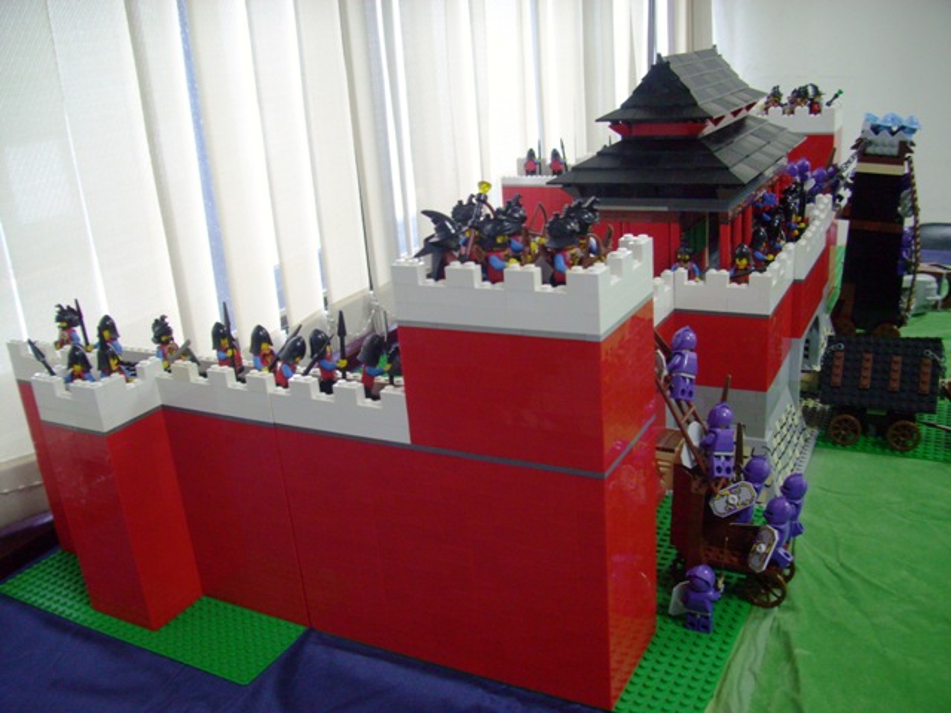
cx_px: 476
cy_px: 356
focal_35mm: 32
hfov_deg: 56.8
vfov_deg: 44.2
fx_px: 879
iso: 160
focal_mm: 5.7
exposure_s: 1/25
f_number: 2.9
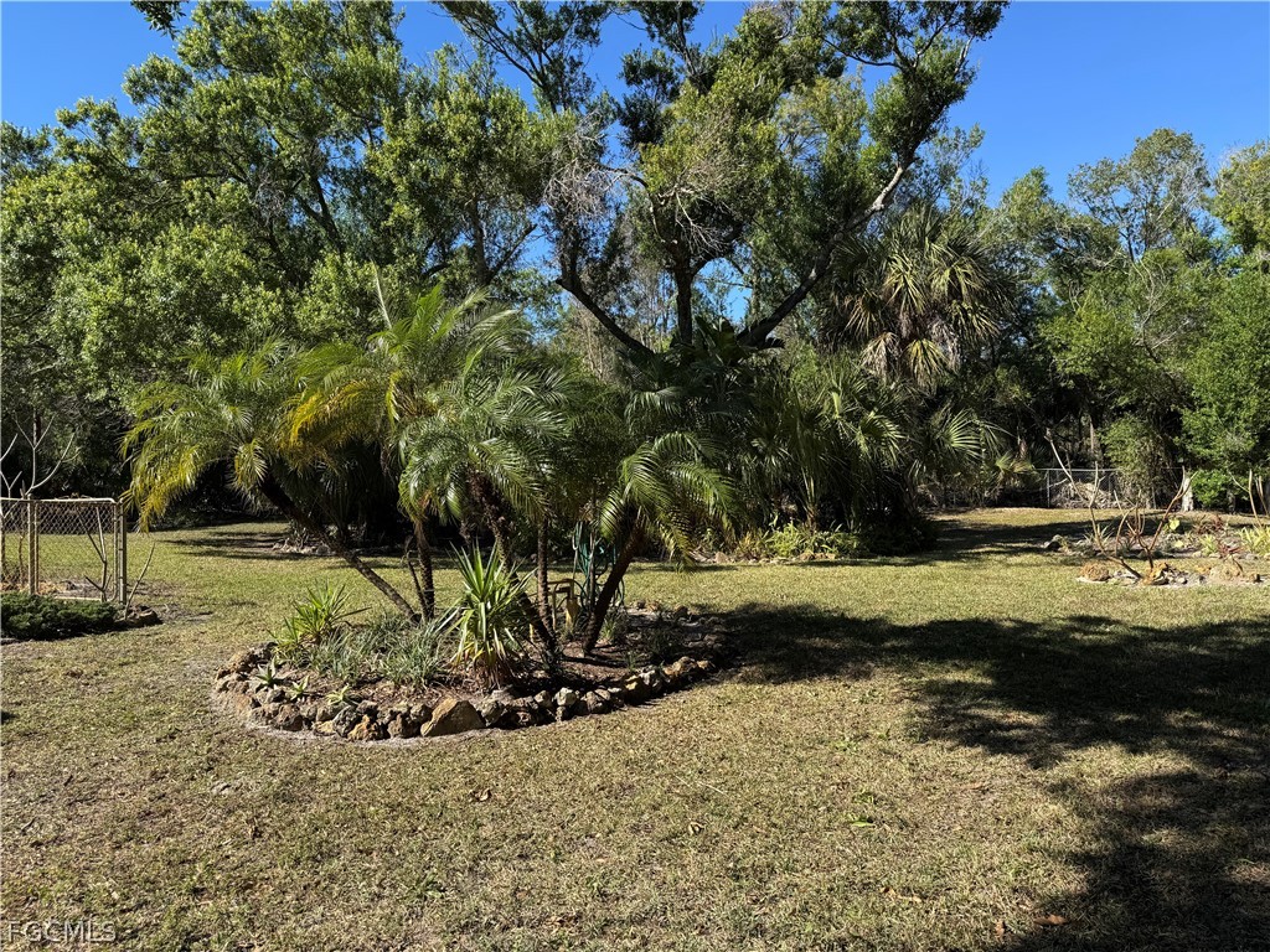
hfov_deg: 71.6
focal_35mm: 24
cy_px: 476
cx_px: 635
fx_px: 881
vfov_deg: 56.8
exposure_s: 1/2041
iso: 80
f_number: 1.78
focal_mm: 6.76
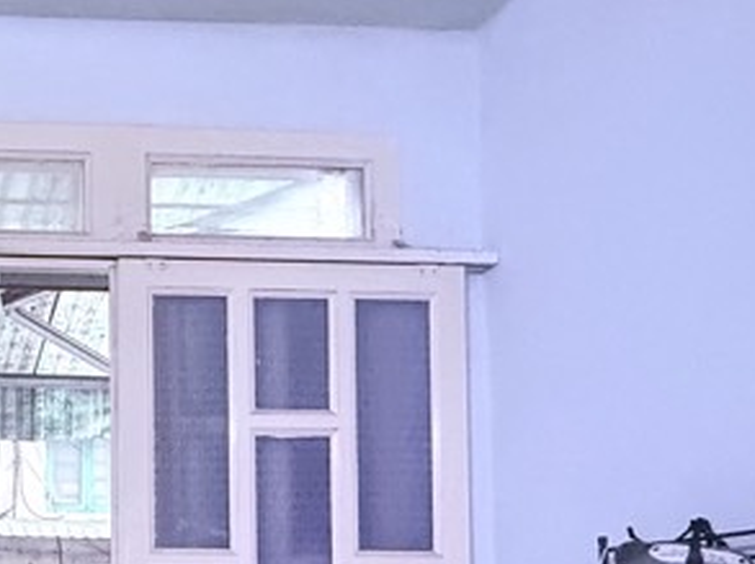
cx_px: -137
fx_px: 1067
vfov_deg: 27.2
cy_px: 616
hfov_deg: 32.6
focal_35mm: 49
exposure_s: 1/50
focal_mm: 2.22
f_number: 2.2
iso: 640
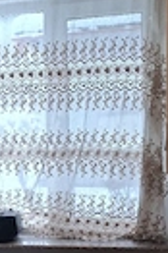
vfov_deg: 23.1
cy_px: 226
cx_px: -35
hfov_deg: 15.3
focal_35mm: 86
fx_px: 604
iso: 200
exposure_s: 1/100
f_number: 1.8
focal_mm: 4
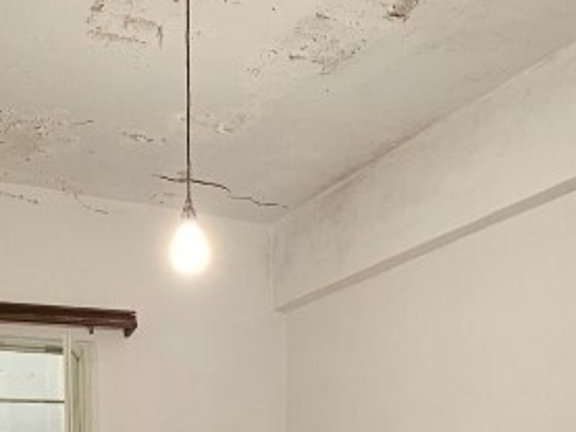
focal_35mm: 48
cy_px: 602
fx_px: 799
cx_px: 216
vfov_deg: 25.0
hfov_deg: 39.4
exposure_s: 1/33
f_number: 2.2
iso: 400
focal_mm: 2.2
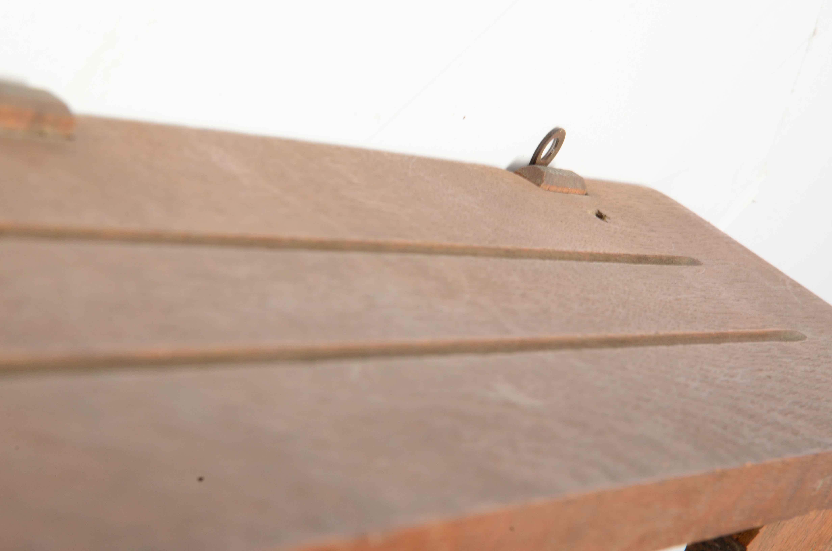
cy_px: 276
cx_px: 416
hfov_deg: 13.1
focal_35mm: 158
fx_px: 3632
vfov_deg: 8.7
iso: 400
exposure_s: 1/160
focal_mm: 105
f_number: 20
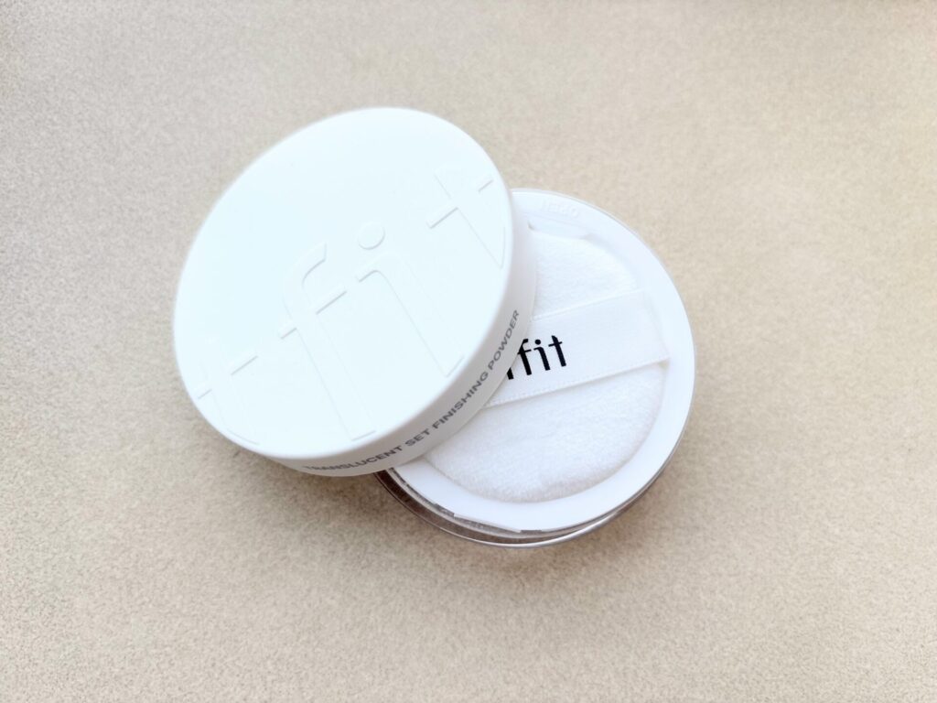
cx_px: 468
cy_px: 352
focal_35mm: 26
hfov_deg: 67.3
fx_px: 704
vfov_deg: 53.1
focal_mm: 5.96
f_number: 1.6
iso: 80
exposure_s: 1/100
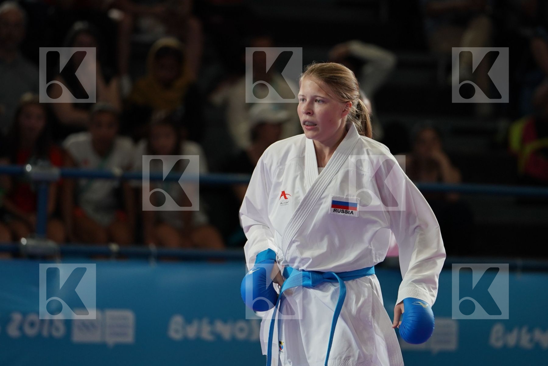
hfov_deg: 6.9
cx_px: 274
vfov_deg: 4.6
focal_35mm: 300
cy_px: 183
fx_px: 4566
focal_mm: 200
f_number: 2.8
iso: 800
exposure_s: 1/1000
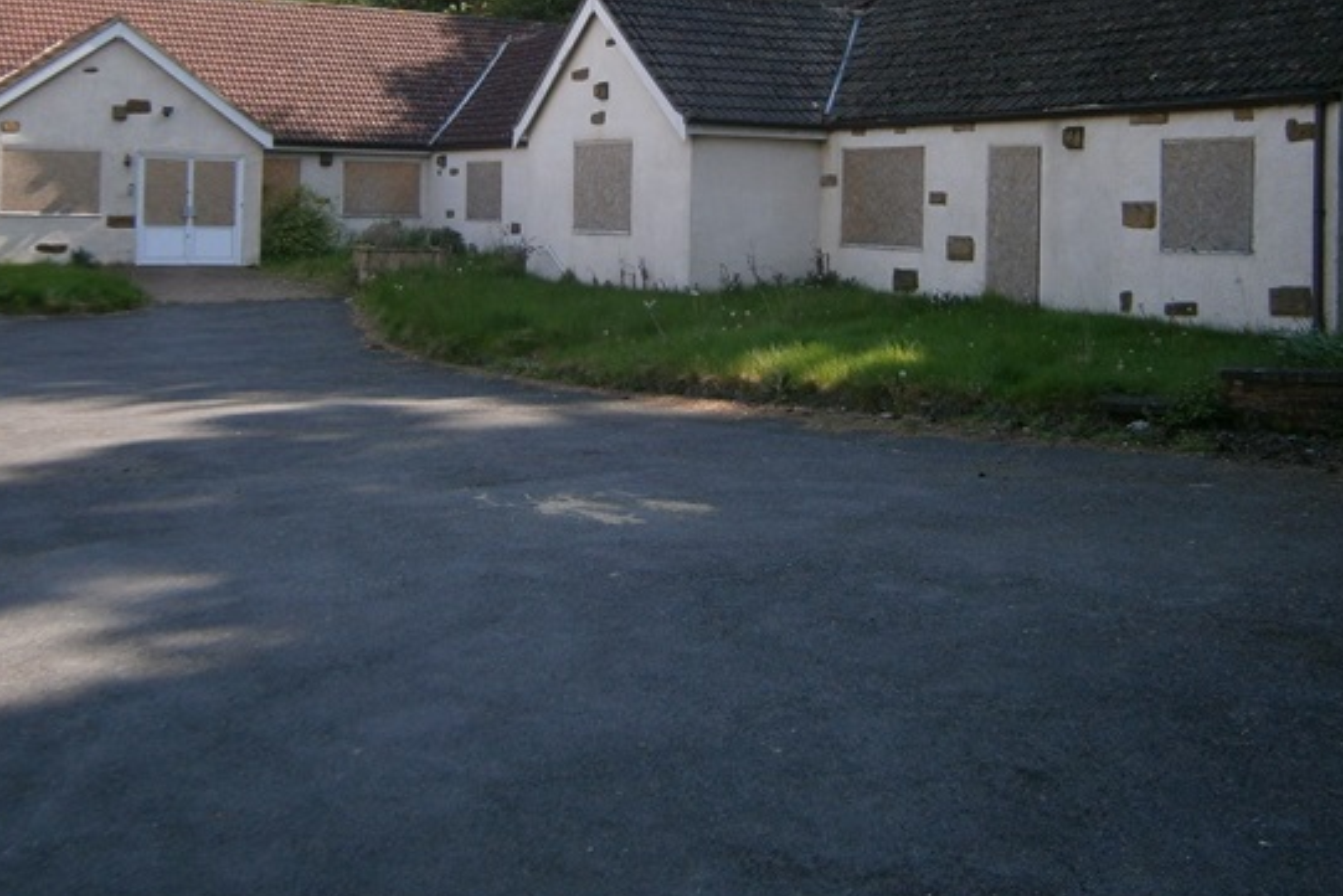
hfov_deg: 48.4
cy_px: 206
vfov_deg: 32.7
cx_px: 643
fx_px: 1493
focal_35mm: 40
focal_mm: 4.7
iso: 80
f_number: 2.8
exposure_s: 1/500
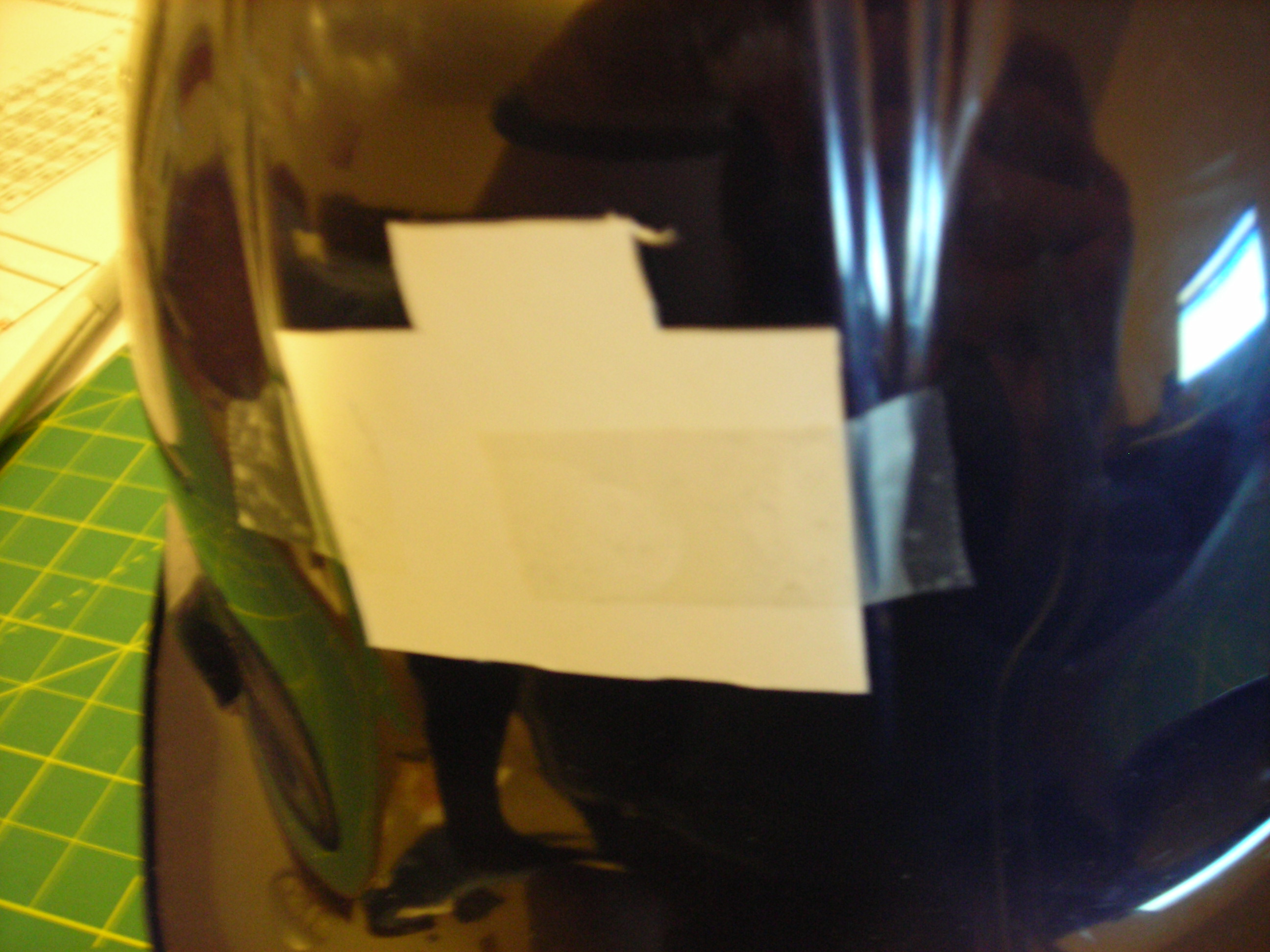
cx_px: 635
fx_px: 1394
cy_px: 476
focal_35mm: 38
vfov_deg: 37.7
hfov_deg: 49.0
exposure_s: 1.6
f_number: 3.2
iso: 200
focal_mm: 6.3
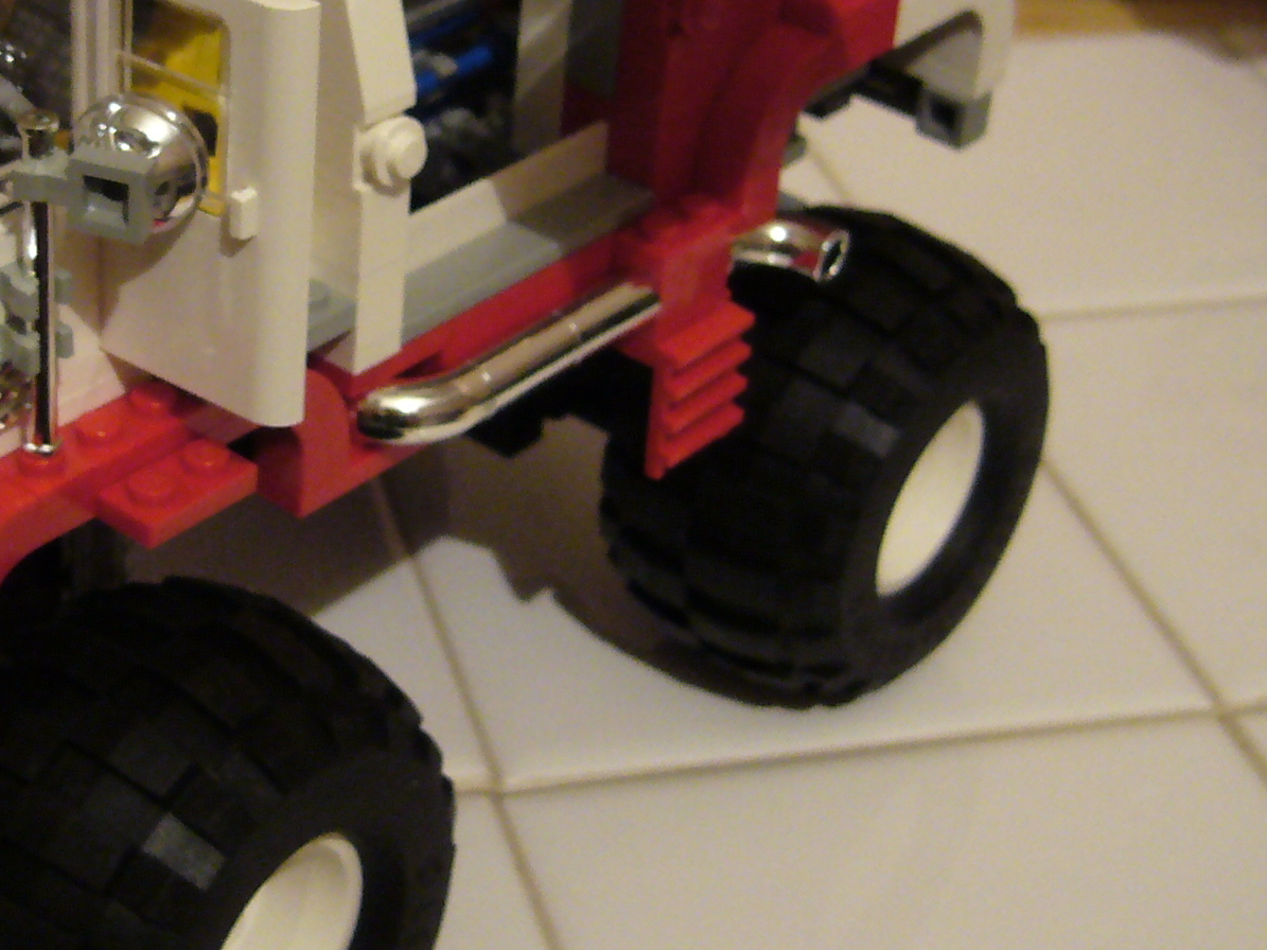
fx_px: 2745
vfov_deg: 19.4
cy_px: 184
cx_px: 292
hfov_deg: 25.6
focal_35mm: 75
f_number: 2.8
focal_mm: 5.8
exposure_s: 1/5
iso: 200
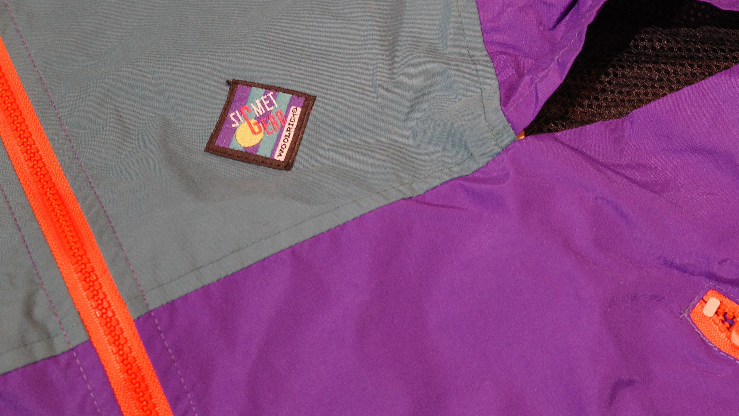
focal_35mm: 75
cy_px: 96
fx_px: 1470
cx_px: 487
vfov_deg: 16.0
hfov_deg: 28.1
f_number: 3.2
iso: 400
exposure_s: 1/8
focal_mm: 26
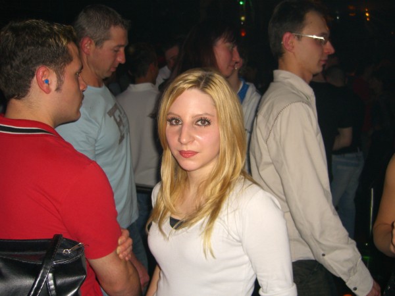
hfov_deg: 49.0
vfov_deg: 37.7
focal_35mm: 38
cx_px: 198
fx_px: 434
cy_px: 148
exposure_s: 1/60
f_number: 2.8
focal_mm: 7.9
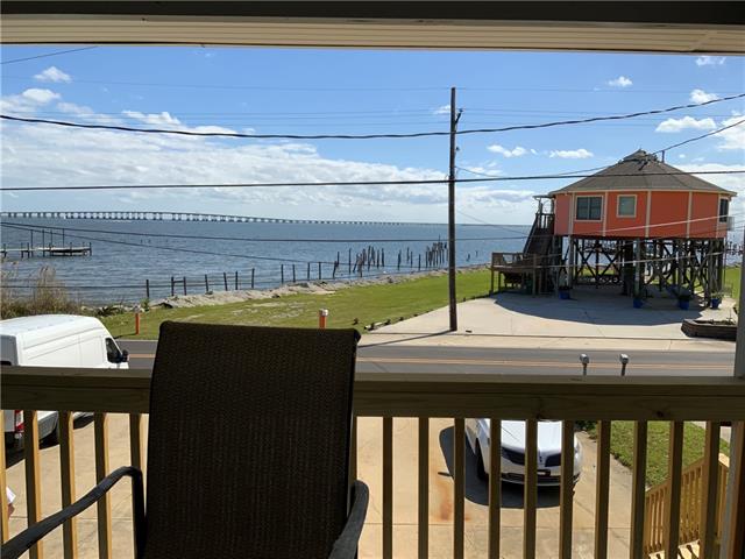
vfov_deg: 48.2
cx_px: 372
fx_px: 624
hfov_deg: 61.7
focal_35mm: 29
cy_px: 280
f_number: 1.8
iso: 20
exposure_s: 1/3322
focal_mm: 3
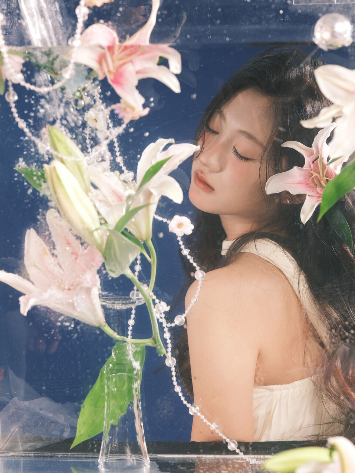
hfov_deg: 18.6
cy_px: 232
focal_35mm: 79
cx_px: 219
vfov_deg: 24.7
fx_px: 1080
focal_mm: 80
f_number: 4.5
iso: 400
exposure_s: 1/125
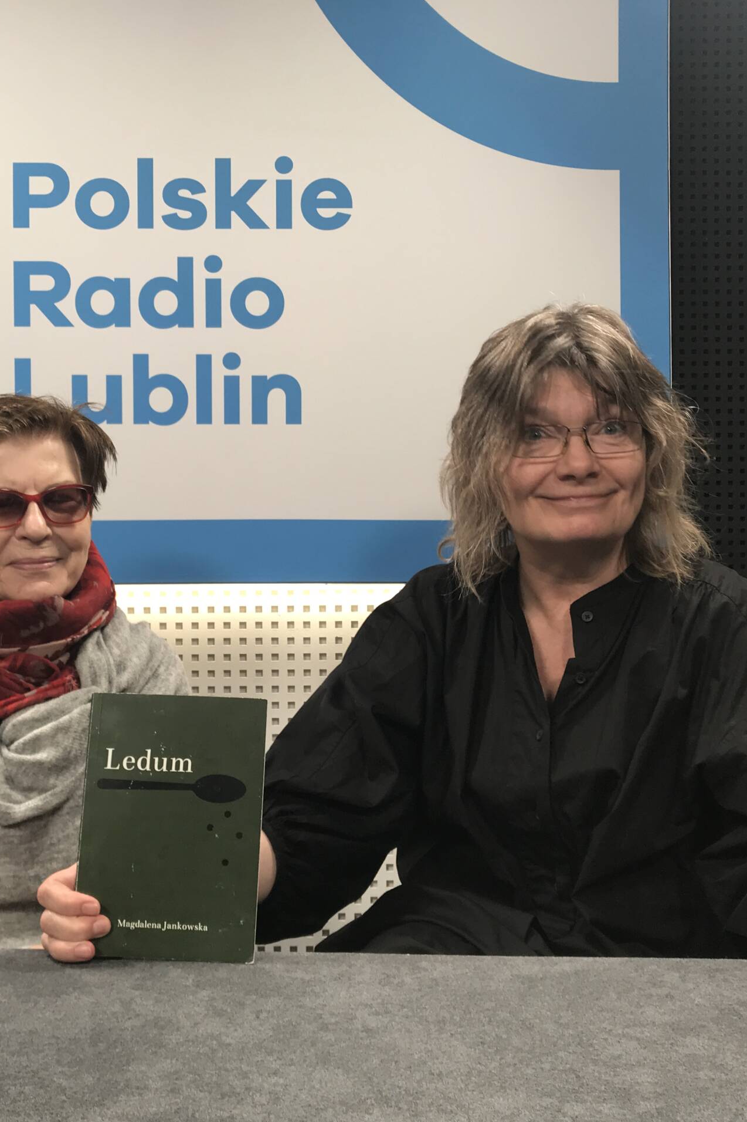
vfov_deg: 49.6
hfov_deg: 34.1
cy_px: 562
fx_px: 1214
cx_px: 291
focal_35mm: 39
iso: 25
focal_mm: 3.99
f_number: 1.8
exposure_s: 1/50
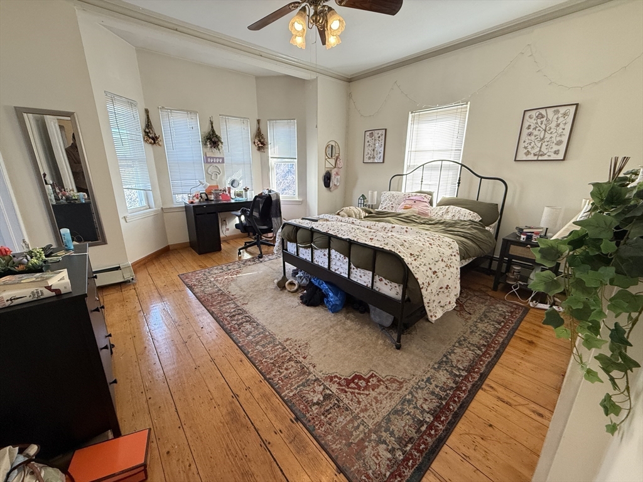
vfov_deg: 85.7
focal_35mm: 14
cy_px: 241
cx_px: 322
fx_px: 260
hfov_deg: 102.1
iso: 400
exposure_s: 1/120
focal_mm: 2.22
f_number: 2.2
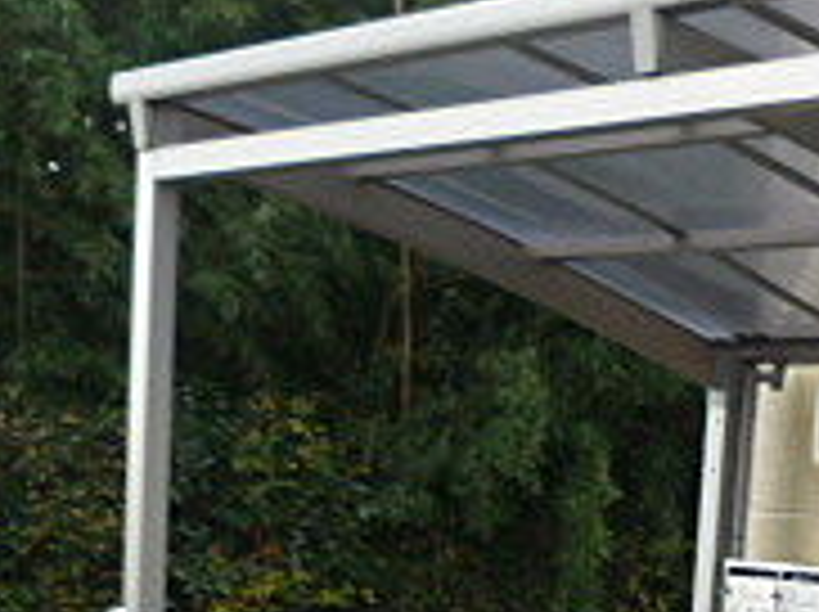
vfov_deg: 15.3
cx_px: 860
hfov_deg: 21.3
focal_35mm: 88
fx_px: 2079
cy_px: 950
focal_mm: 4.4
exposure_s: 1/200
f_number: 2.8
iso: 200
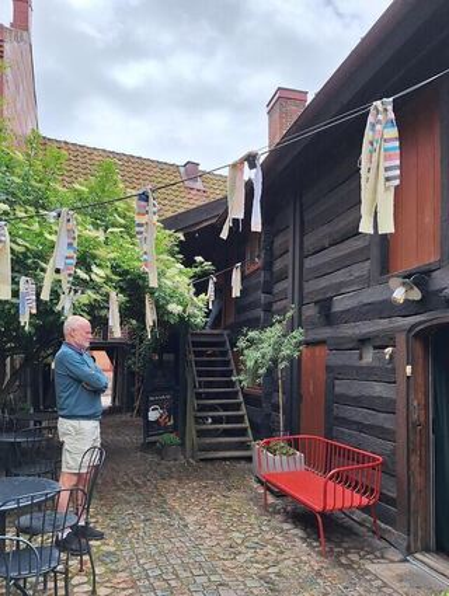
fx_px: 397
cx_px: 224
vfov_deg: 73.8
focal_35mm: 23
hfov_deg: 59.0
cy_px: 298
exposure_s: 1/514
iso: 40
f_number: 1.8
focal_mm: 5.54
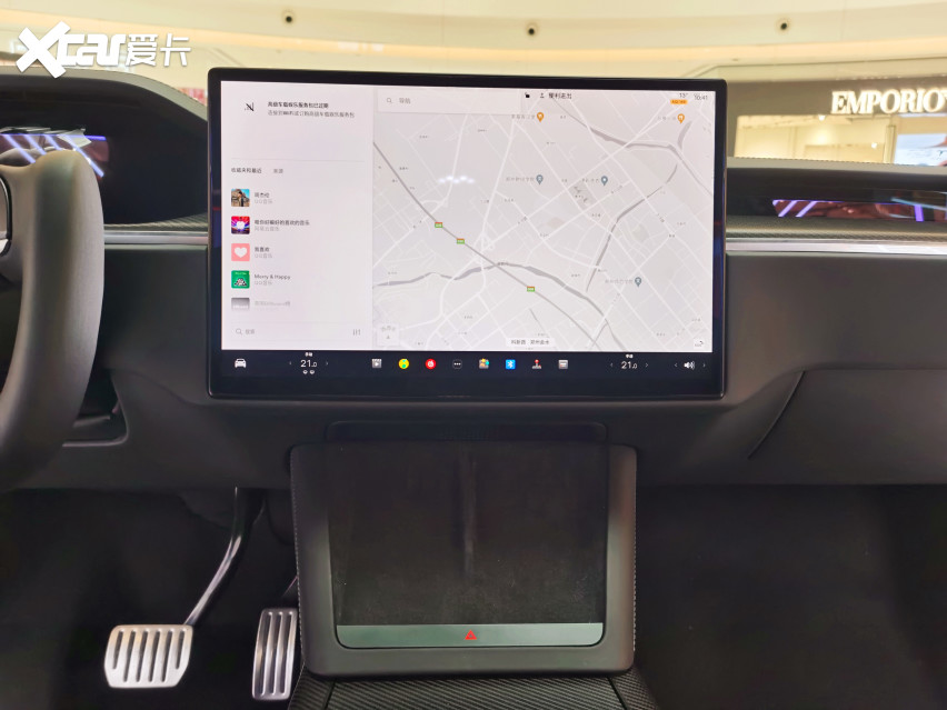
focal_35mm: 27
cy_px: 355
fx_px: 739
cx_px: 474
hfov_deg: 65.3
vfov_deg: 51.4
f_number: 1.6
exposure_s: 1/100
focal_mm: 5.56
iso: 160
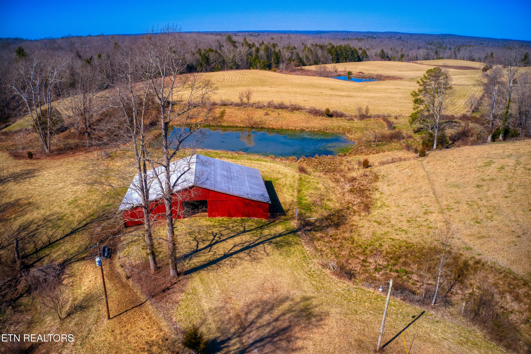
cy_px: 177
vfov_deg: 46.4
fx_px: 413
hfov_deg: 65.5
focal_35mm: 28
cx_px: 266
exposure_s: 1/80
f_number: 5.6
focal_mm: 10.26
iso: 400
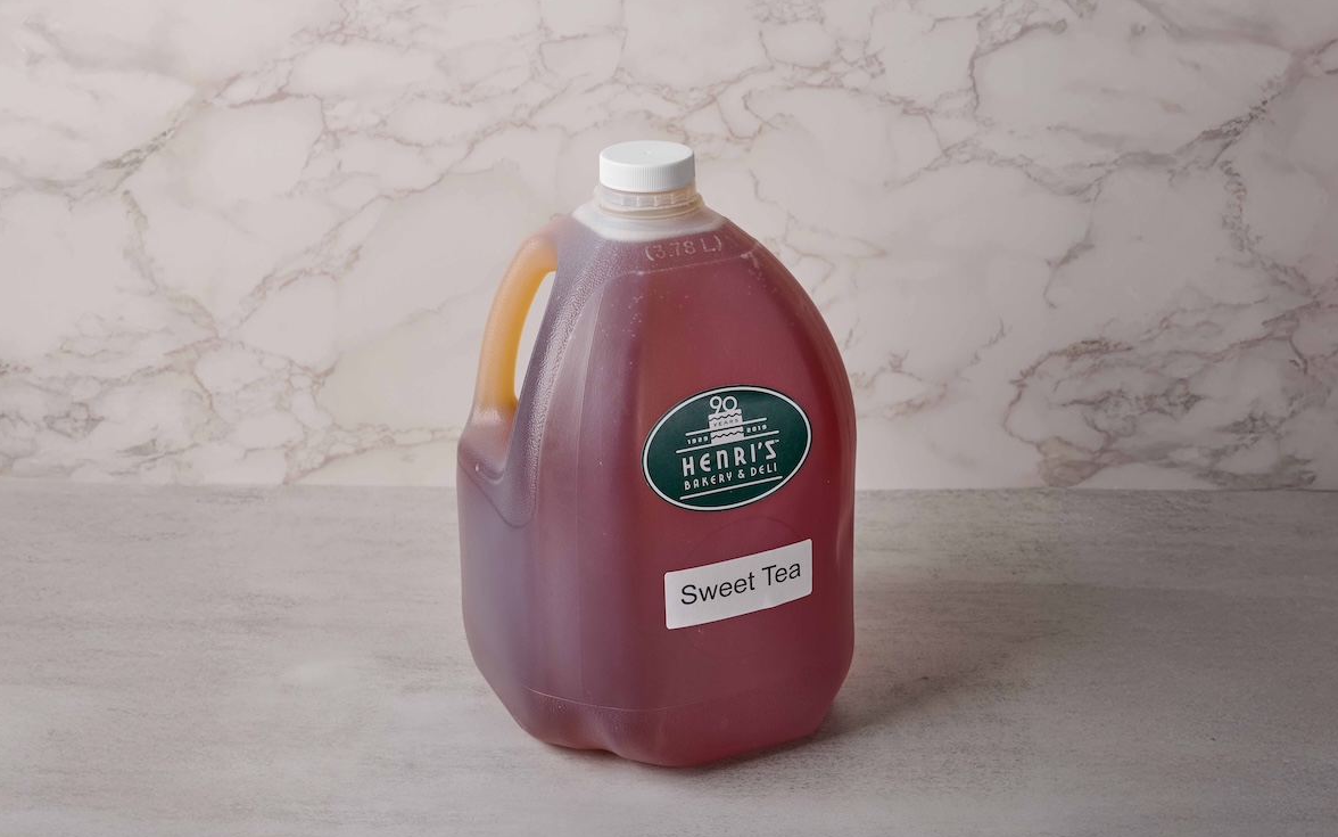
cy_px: 413
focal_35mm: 52
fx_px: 1896
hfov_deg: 38.9
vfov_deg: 24.9
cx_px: 676
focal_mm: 50
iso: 320
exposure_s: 1/160
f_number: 11
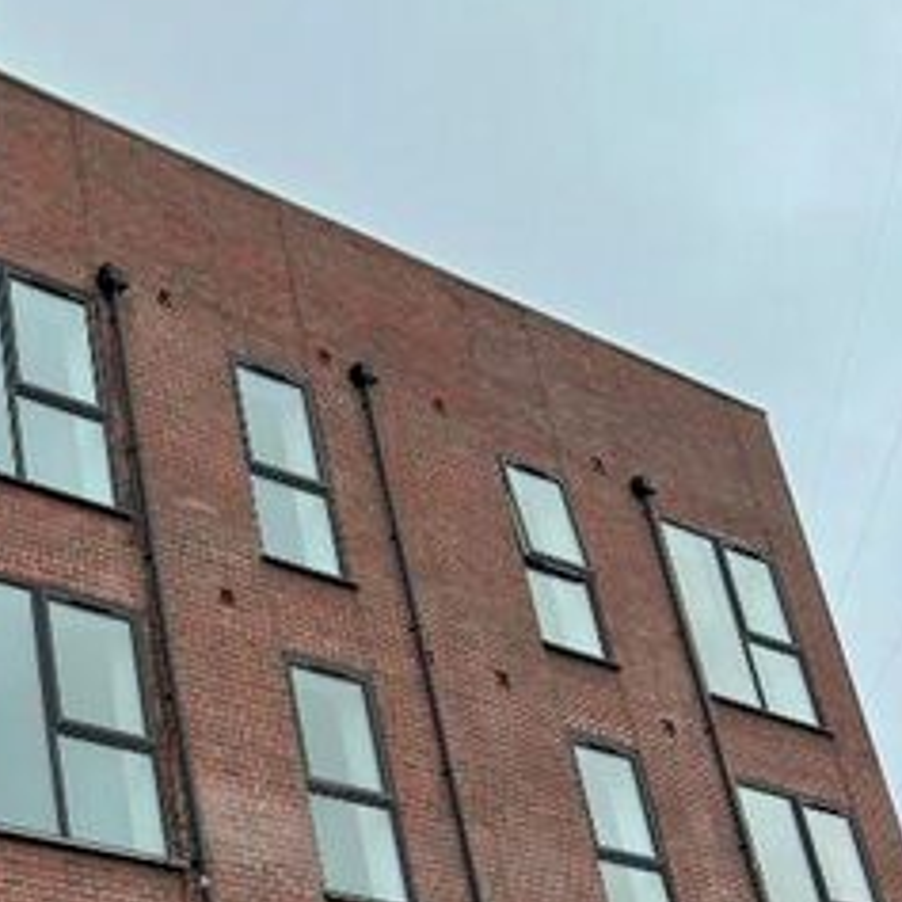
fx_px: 2005
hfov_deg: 23.6
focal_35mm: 68
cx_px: -122
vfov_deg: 25.2
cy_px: 596
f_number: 1.5
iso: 50
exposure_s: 1/1575
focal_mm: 5.7
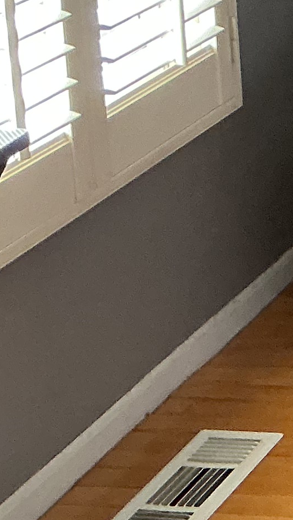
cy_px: -184
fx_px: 1879
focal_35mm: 136
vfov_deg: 15.0
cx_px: 949
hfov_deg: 7.6
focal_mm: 3
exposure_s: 1/60
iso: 160
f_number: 1.8
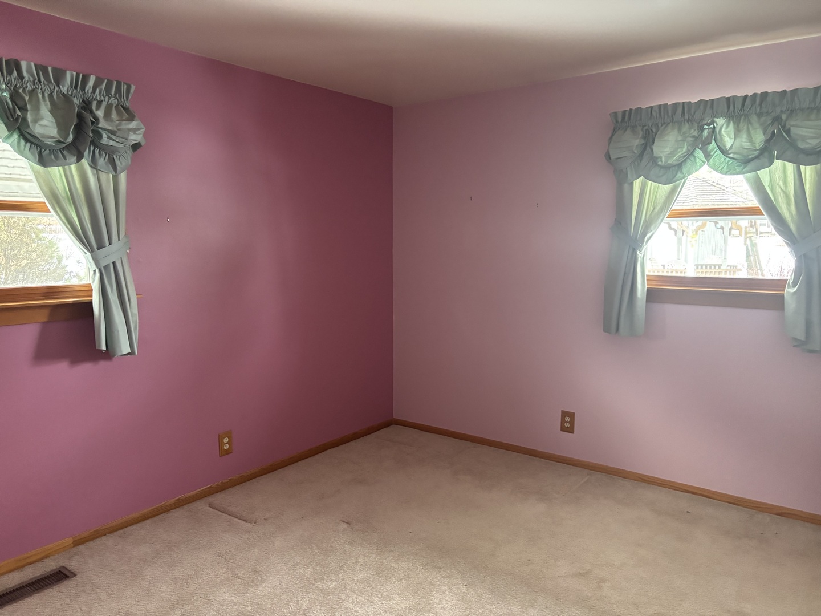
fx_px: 617
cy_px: 308
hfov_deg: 67.3
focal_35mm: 26
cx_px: 410
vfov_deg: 53.1
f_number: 1.6
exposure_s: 1/54
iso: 500
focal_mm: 5.96
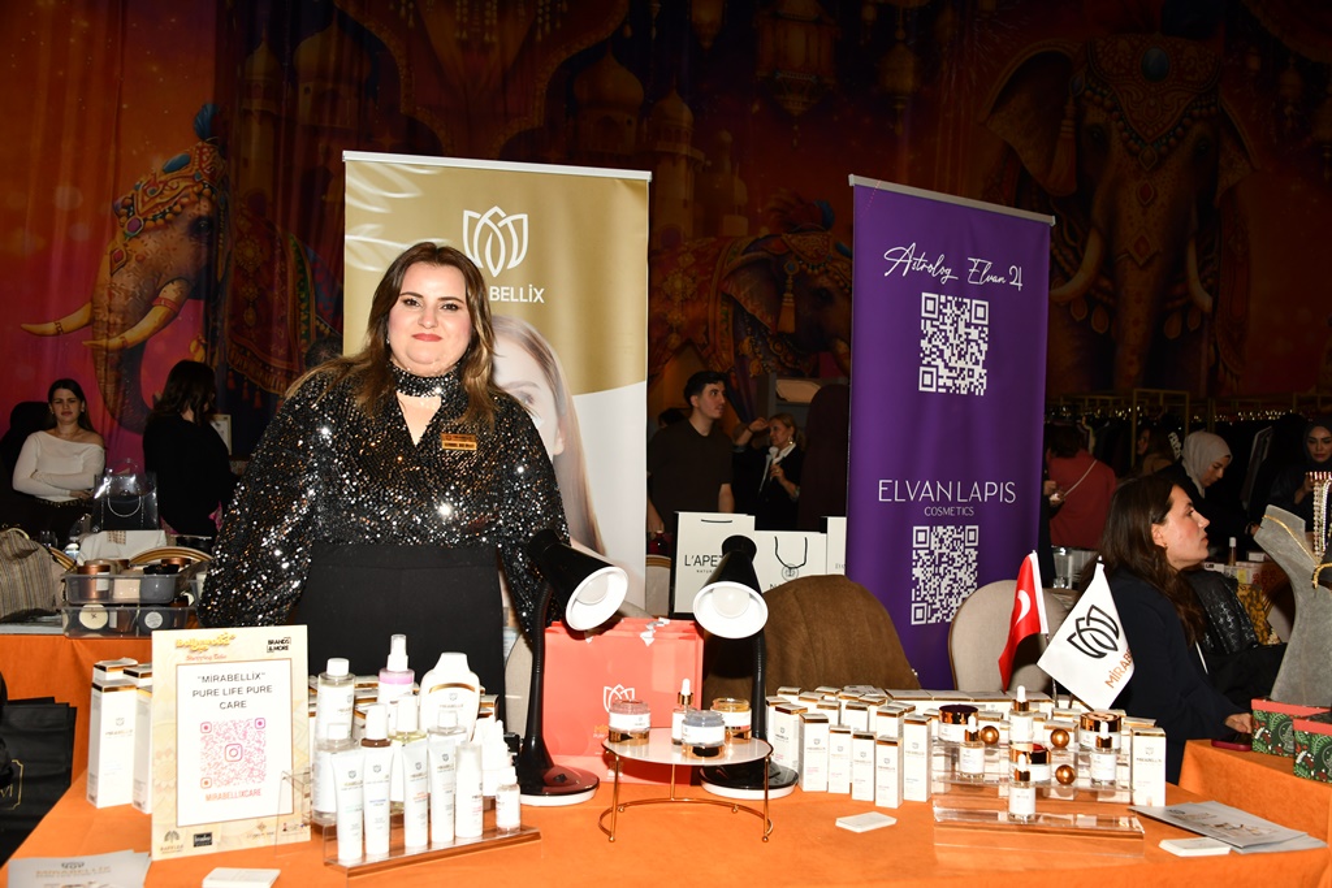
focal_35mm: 35
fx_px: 1295
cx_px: 666
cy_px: 444
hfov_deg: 54.4
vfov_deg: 37.9
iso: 640
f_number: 6.3
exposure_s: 1/200
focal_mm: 35
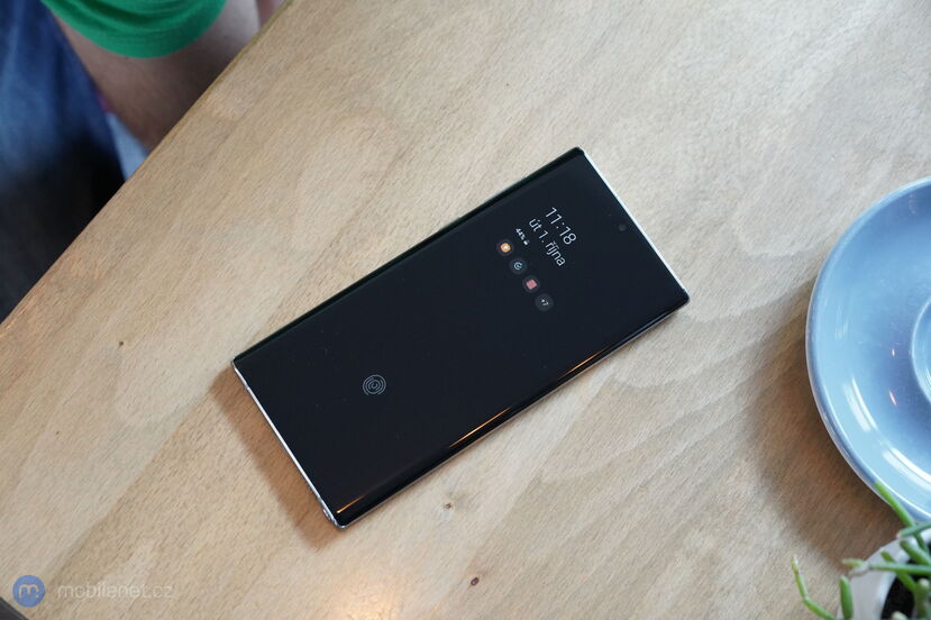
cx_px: 466
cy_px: 310
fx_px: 1422
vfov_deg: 24.6
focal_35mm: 55
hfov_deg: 36.3
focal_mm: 55
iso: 6400
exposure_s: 1/125
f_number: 5.6
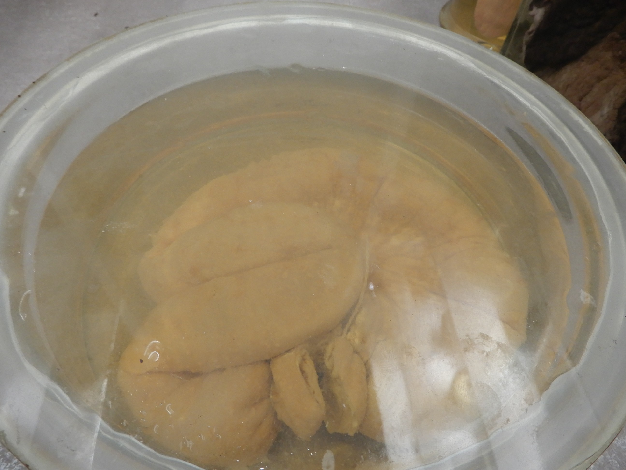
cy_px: 235
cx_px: 313
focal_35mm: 24
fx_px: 434
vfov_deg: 56.8
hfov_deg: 71.6
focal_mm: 4.3
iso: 180
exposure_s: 1/30
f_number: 3.4
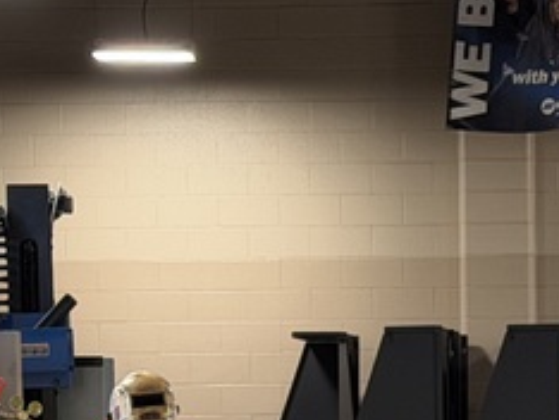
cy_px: 625
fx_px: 3395
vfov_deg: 7.0
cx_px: 432
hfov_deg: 9.4
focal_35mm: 210
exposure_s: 1/60
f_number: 1.78
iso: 100
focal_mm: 6.76
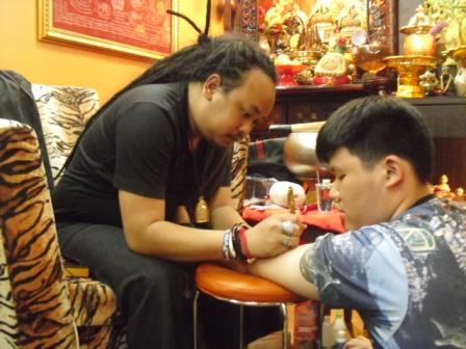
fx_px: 485
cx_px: 233
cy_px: 174
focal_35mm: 36
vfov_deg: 39.7
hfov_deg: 51.4
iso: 800
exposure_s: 1/13
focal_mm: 6.3
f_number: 3.1
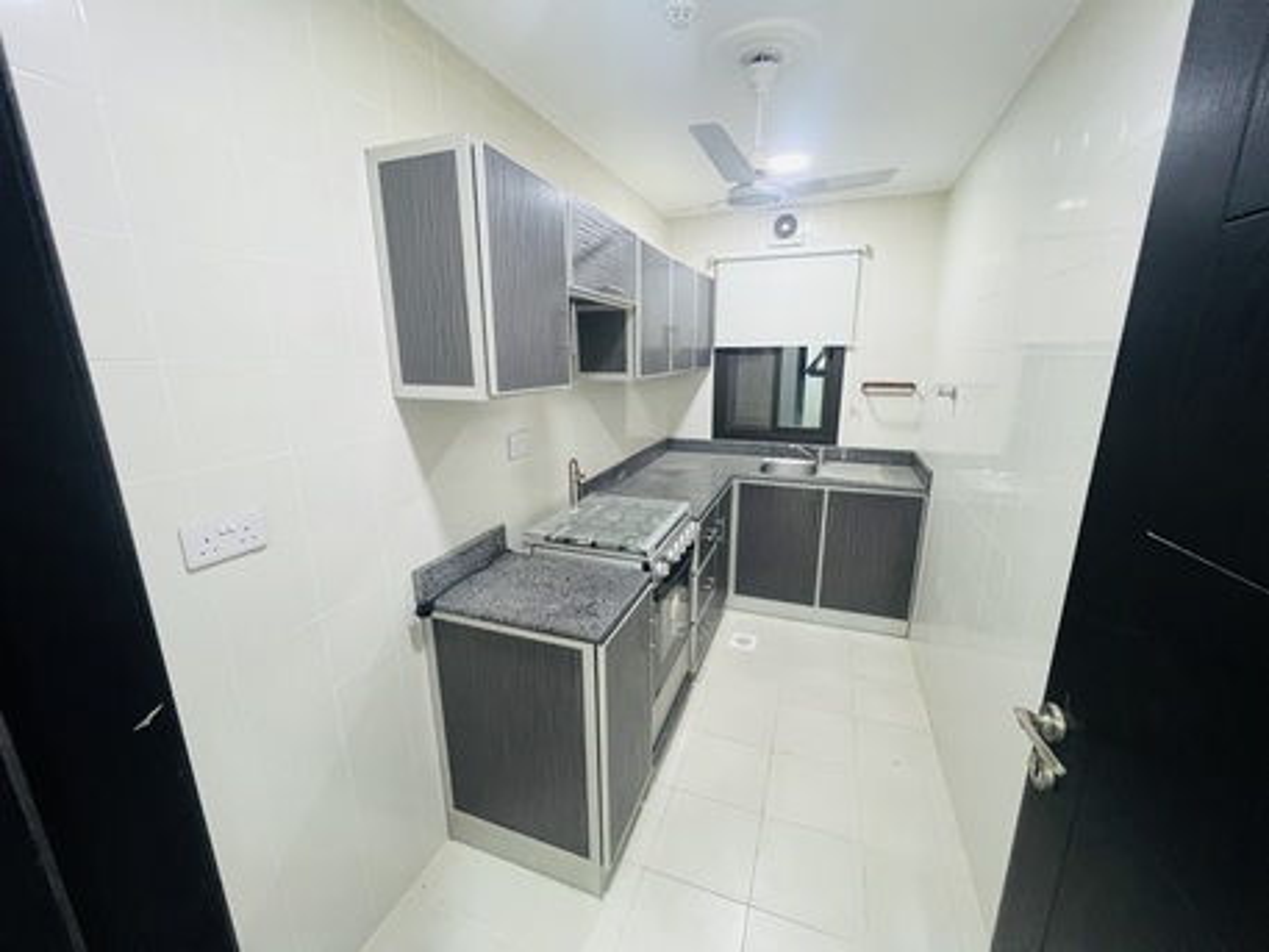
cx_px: 634
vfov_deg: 89.9
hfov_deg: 106.2
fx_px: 477
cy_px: 476
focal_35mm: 13
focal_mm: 1.57
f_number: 1.8
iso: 800
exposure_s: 1/50
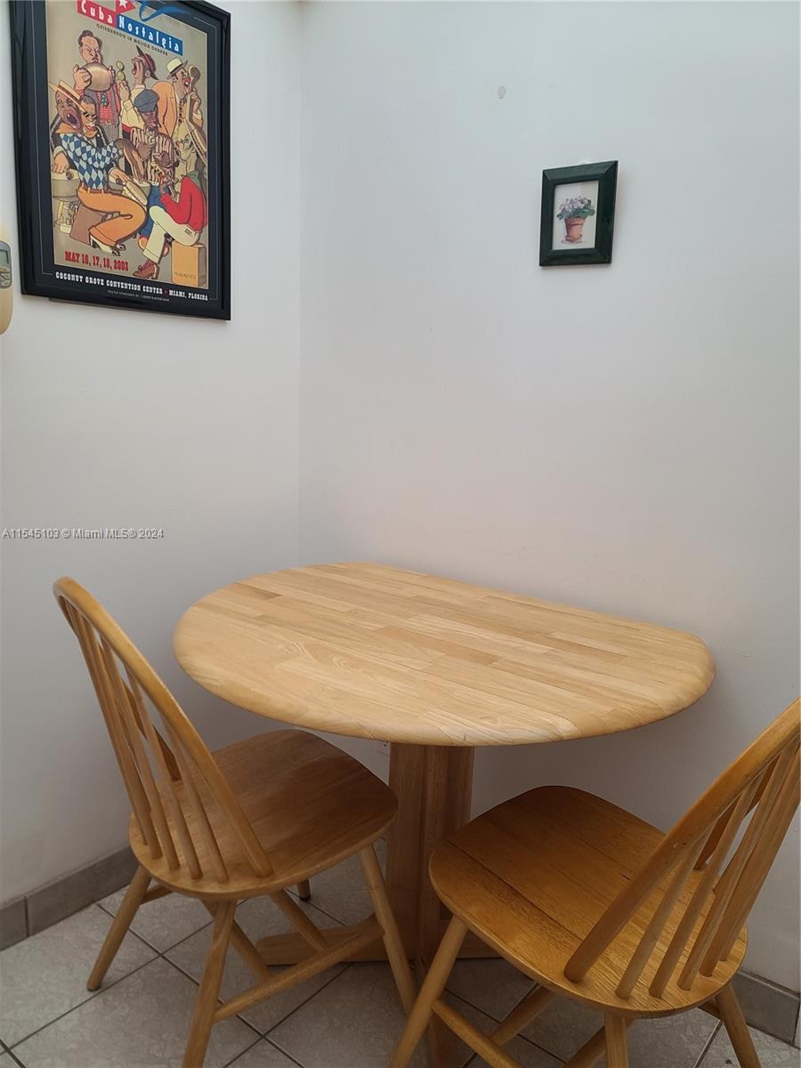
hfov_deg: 54.9
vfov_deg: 69.4
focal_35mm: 25
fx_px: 771
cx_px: 400
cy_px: 534
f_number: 1.8
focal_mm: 7
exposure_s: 1/60
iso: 80
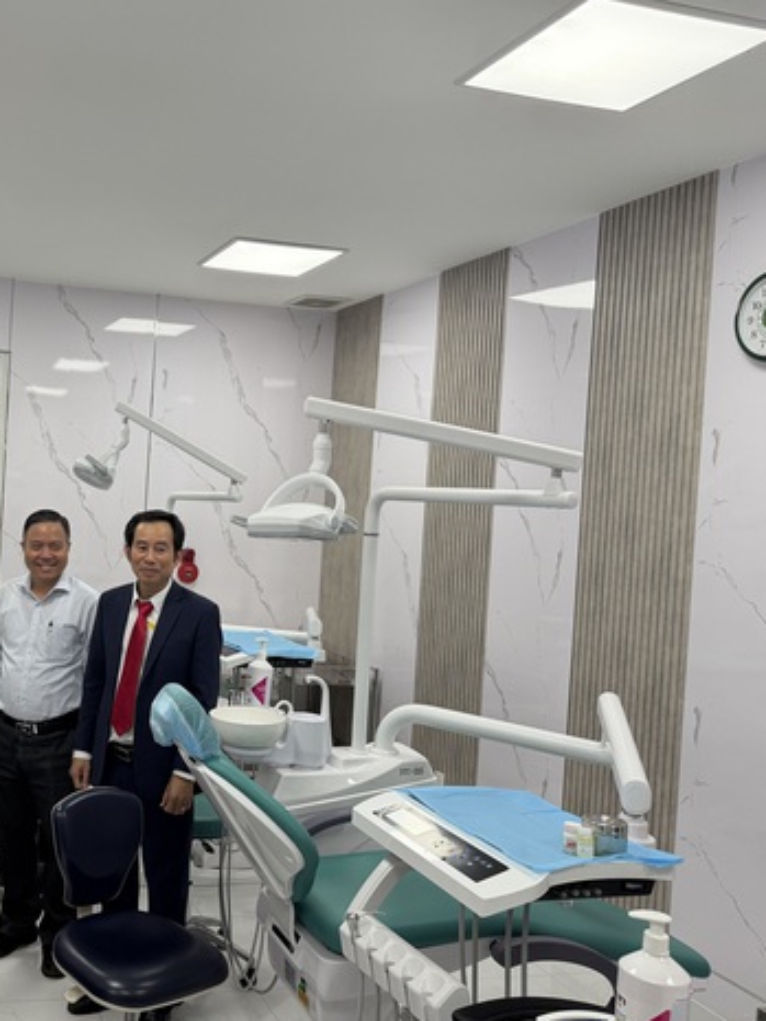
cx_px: 97
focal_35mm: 33
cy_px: 503
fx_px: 973
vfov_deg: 55.3
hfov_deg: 40.2
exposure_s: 1/100
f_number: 1.78
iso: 125
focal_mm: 6.76
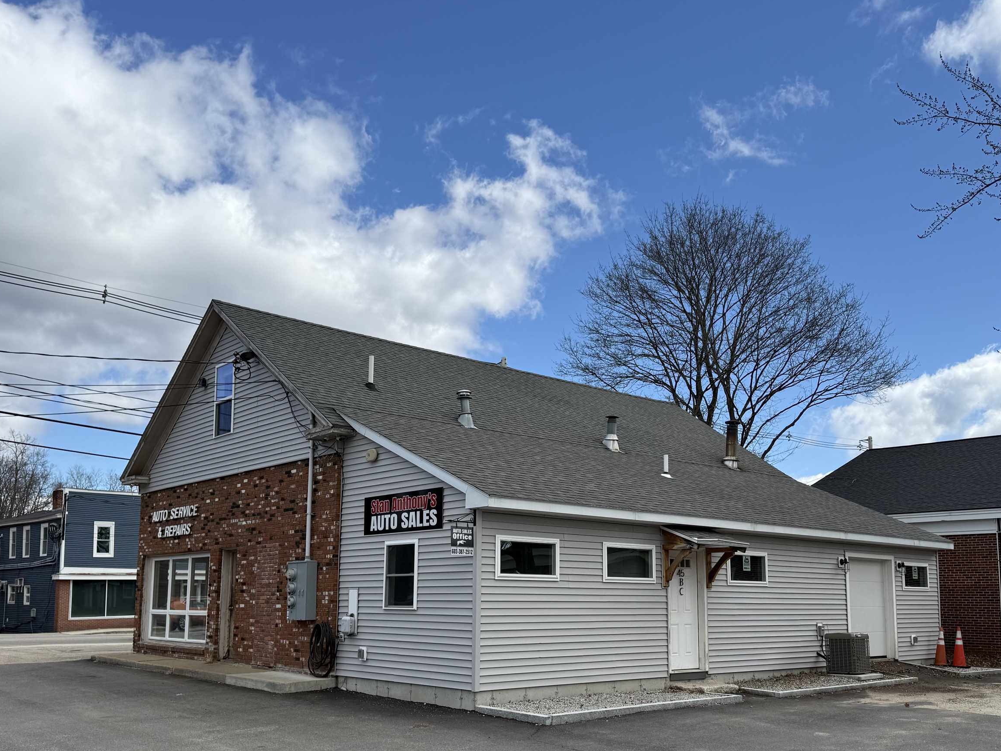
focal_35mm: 32
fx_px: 925
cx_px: 537
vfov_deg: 43.6
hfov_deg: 56.8
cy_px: 492
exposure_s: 1/4975
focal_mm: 6.76
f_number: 1.78
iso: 80
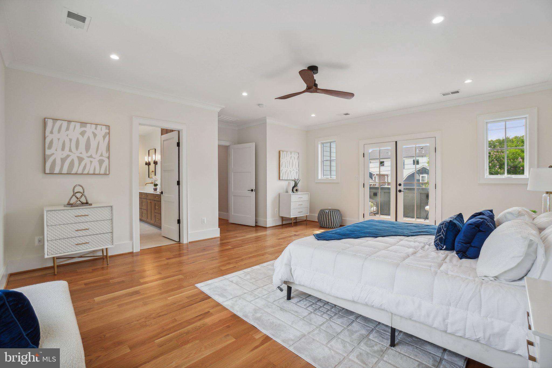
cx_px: 276
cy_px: 184
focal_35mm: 15
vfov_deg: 77.3
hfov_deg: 100.4
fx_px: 230
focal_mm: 10
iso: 100
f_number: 7.1
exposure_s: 1/25
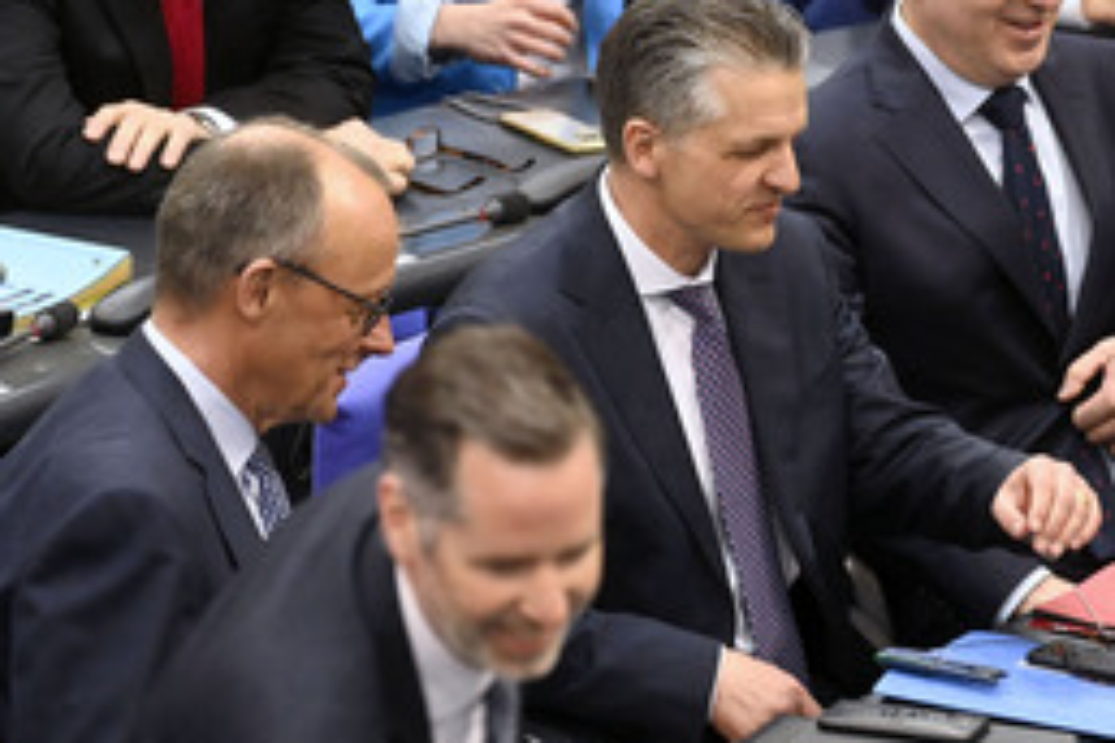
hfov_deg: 4.1
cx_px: 931
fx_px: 15671
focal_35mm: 506
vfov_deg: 2.7
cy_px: 315
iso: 10000
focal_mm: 290
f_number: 5.6
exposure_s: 1/400
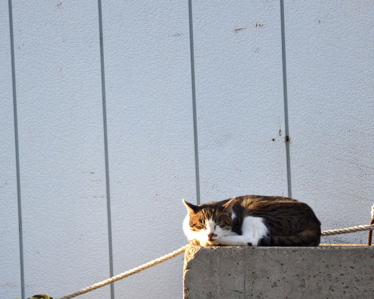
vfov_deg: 8.5
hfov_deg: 10.6
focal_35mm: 183
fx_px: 2021
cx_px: 201
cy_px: 146
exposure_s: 1/2000
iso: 400
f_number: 5.6
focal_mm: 105
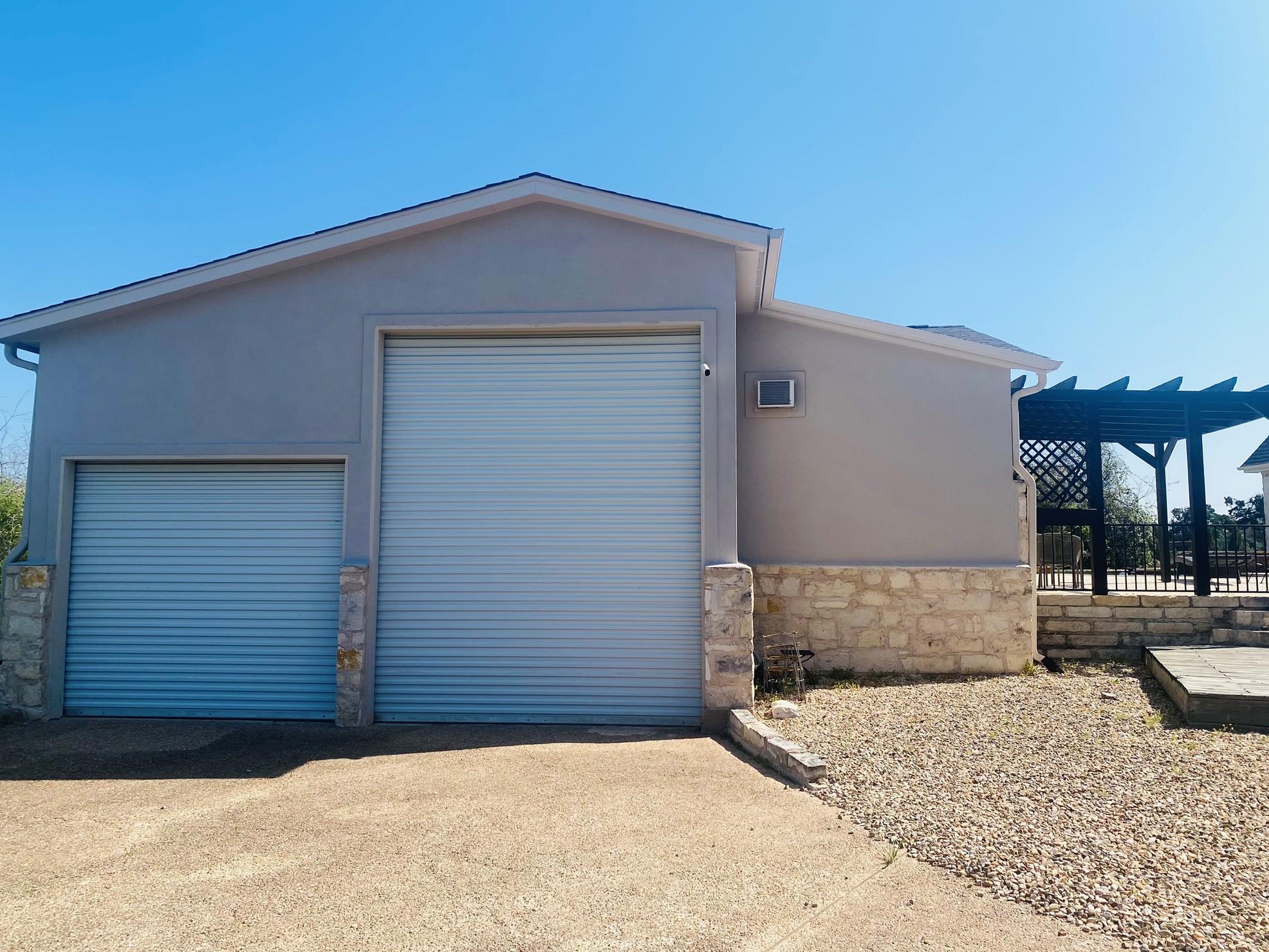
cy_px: 472
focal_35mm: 27
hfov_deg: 65.3
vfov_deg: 51.4
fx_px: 990
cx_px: 633
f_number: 1.8
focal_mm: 4.25
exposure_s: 1/3401
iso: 32
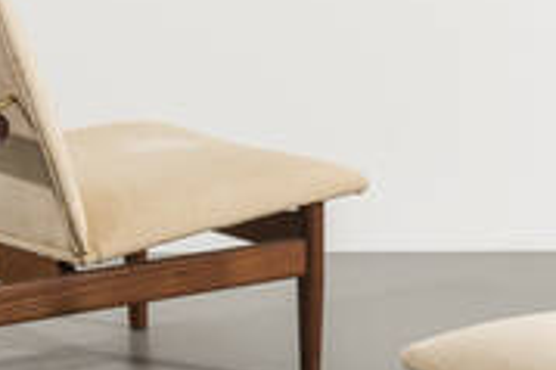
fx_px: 2978
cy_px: 177
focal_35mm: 193
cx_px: 458
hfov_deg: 10.6
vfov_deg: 7.1
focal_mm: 48
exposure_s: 1/200
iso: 100
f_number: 14
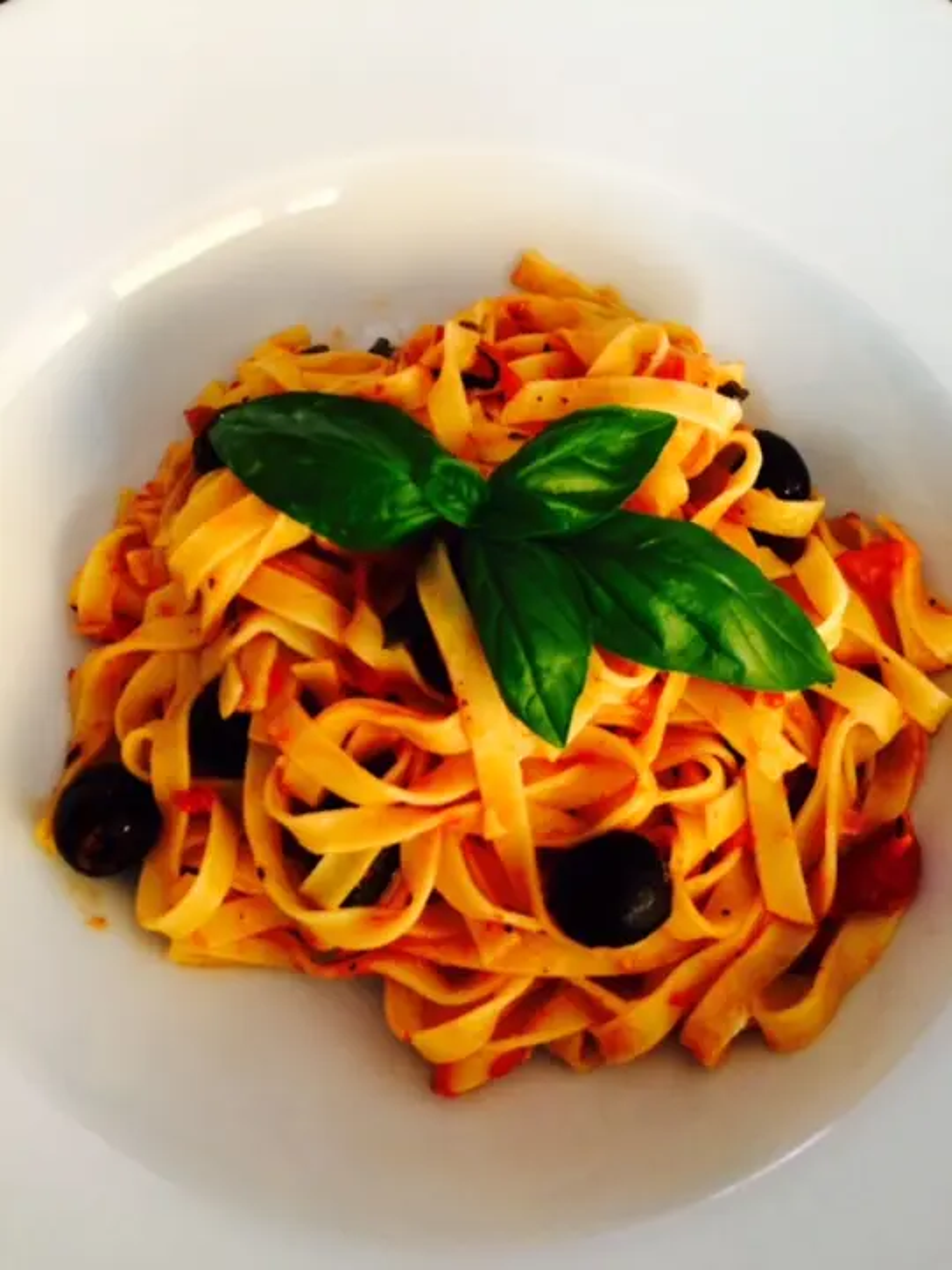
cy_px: 635
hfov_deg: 48.2
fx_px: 1063
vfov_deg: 61.7
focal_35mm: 29
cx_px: 476
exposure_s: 1/30
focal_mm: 4.15
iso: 200
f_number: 2.2
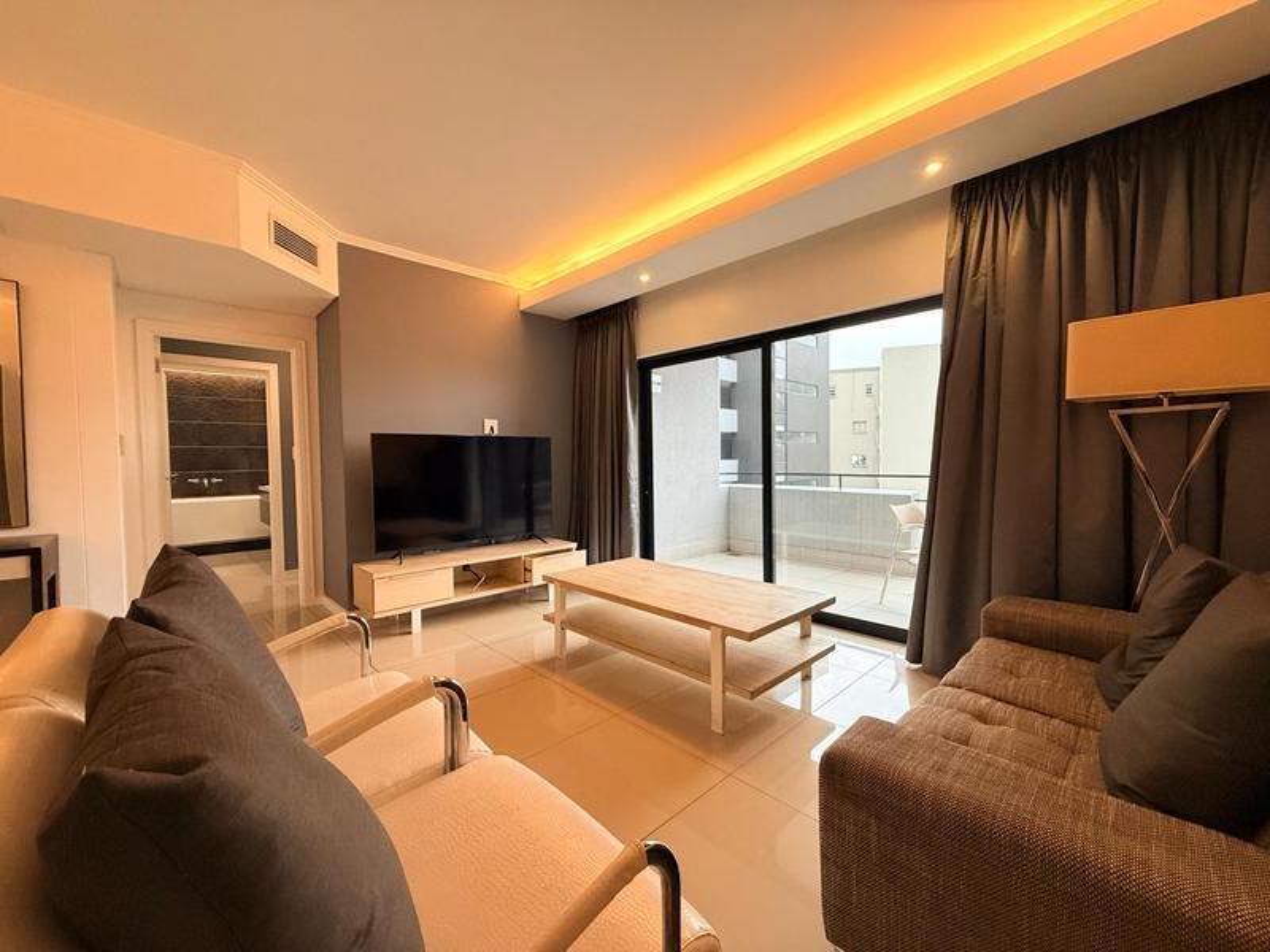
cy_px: 476
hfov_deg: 102.1
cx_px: 635
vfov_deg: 85.7
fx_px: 514
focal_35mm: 14
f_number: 2.2
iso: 320
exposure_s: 1/100
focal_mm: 2.22
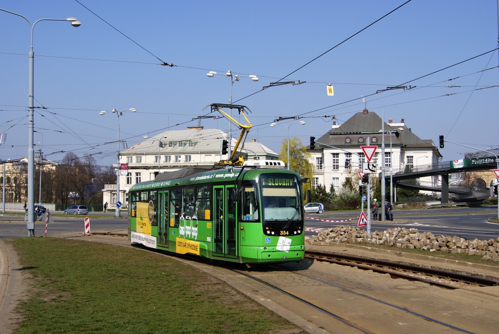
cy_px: 167
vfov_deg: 16.6
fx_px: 1145
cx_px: 250
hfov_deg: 24.6
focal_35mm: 82
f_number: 13
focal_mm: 55
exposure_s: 1/400
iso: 200
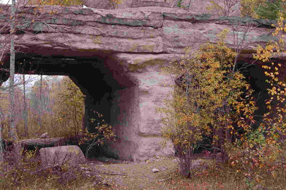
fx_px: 556
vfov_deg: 19.3
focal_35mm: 70
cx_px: 137
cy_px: 50
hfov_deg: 28.9
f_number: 5
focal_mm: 26
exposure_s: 1/100
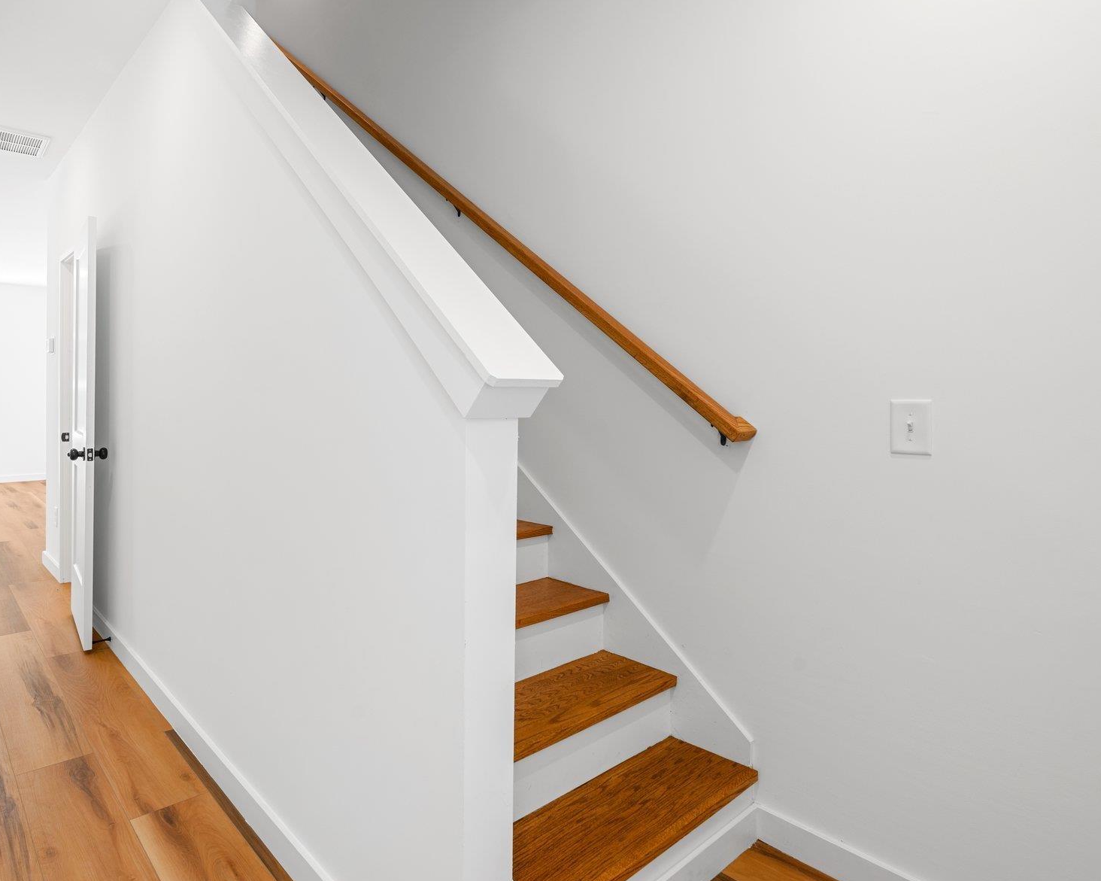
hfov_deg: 76.9
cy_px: 398
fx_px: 684
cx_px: 453
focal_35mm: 21
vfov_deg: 65.4
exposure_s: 1/4
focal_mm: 16
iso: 250
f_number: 9
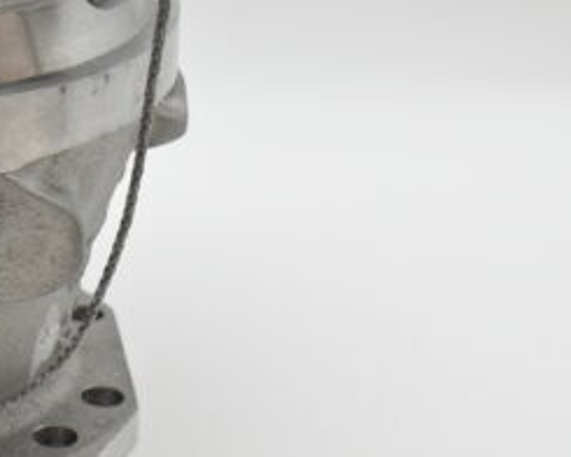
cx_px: -119
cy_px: 168
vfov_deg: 11.8
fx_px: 2214
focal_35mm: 131
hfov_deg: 14.2
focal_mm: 38
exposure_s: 1/1250
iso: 1600
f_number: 8
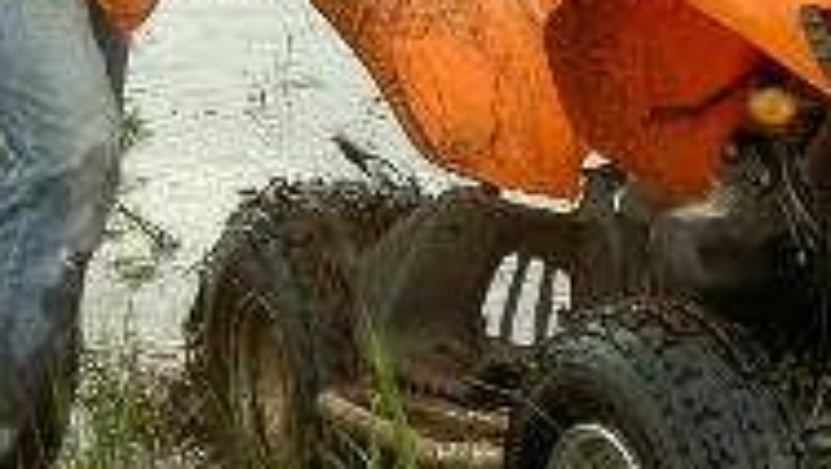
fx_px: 5644
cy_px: 146
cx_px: 667
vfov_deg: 4.8
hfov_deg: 8.4
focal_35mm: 256
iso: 50
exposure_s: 1/200
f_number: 3.7
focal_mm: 14.2
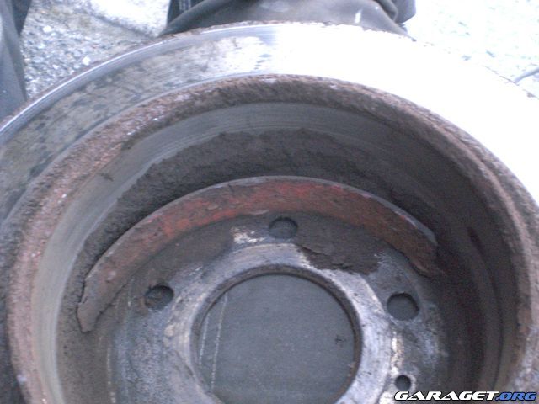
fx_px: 592
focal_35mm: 38
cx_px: 270
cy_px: 202
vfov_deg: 37.7
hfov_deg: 49.0
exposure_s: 1/40
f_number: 3.1
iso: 800
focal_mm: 6.3
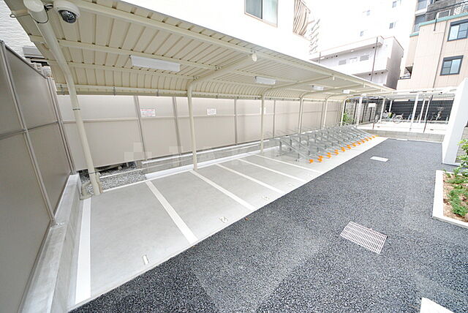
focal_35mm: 12
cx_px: 234
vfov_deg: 90.1
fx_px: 156
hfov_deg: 112.6
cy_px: 156
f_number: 6.3
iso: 800
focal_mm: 8
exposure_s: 1/160
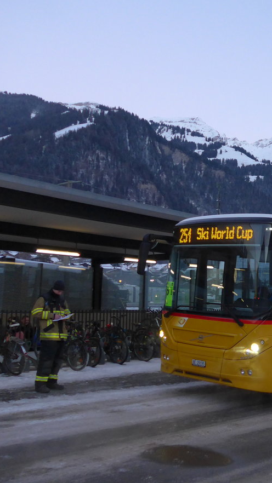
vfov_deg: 47.4
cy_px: 238
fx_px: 551
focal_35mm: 43
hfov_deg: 26.4
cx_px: 267
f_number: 2
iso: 500
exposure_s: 1/125
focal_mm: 6
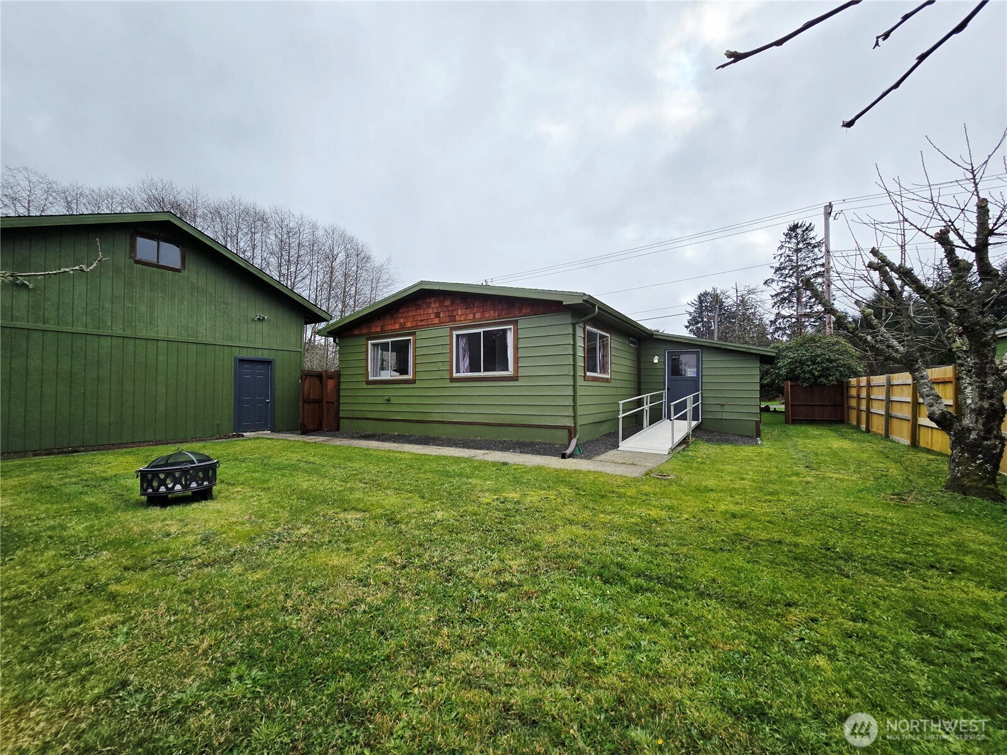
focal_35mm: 13
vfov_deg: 89.9
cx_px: 504
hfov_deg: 106.2
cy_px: 378
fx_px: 378
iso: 50
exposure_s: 1/2500
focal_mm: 2.2
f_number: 2.2
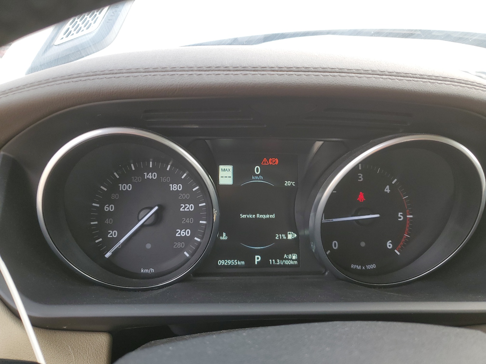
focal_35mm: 26
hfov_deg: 67.3
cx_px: 243
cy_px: 182
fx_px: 365
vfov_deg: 53.1
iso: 50
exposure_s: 1/185
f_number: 1.5
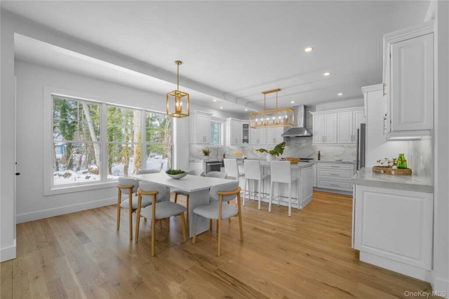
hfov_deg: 104.2
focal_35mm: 14
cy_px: 150
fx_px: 175
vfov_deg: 81.2
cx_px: 224
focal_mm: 14
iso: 250
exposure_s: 1/8
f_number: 9
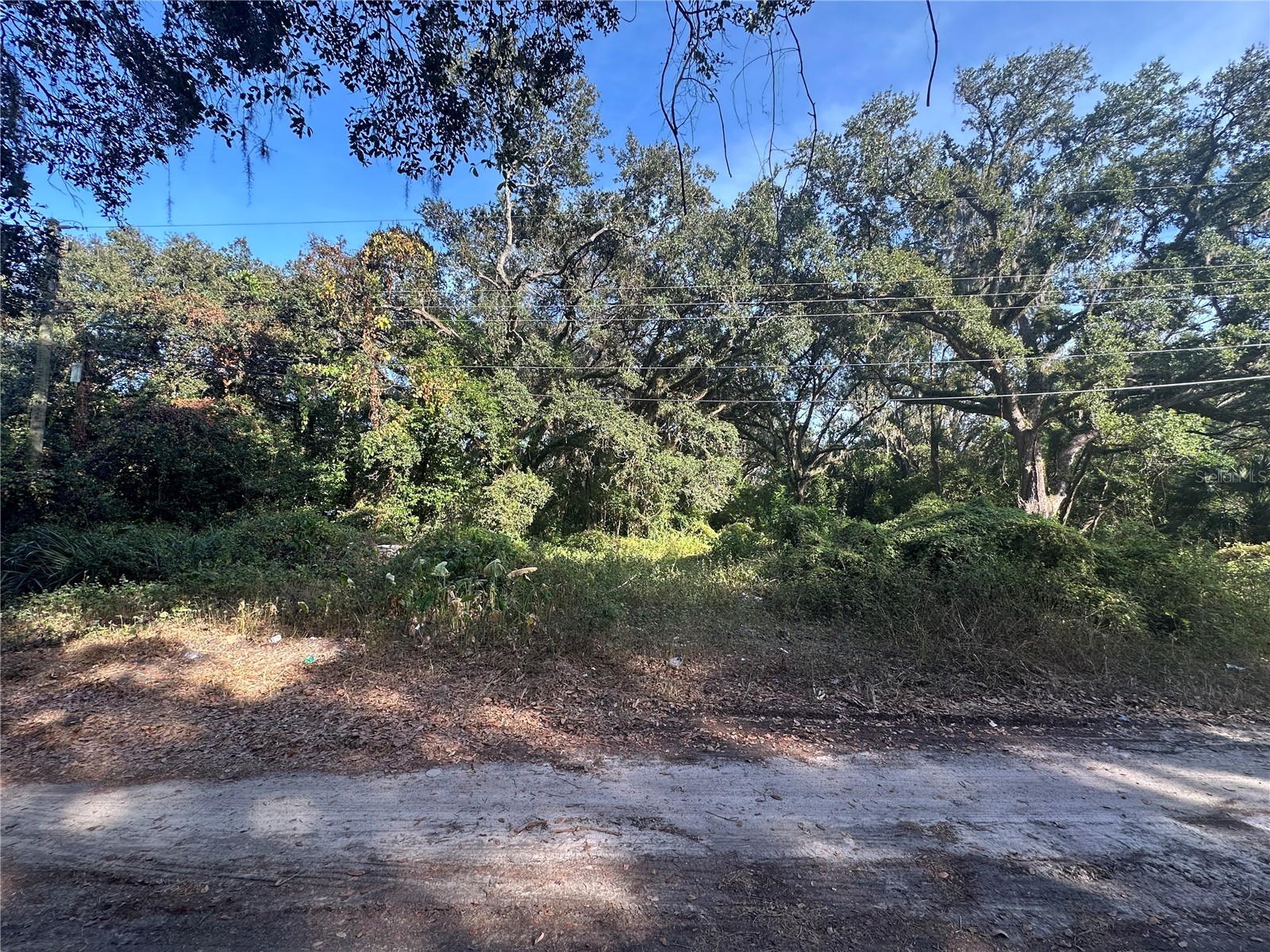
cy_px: 476
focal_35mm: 14
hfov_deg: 102.1
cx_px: 635
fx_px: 514
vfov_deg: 85.7
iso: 40
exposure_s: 1/187
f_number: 2.2
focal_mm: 2.22
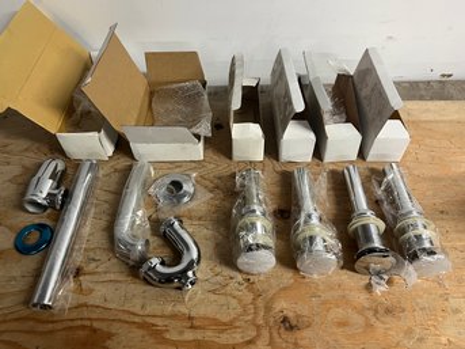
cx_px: 232
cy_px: 174
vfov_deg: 53.0
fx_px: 349
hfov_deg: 67.3
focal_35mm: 26
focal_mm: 5.7
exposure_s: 1/60
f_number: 1.5
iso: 160
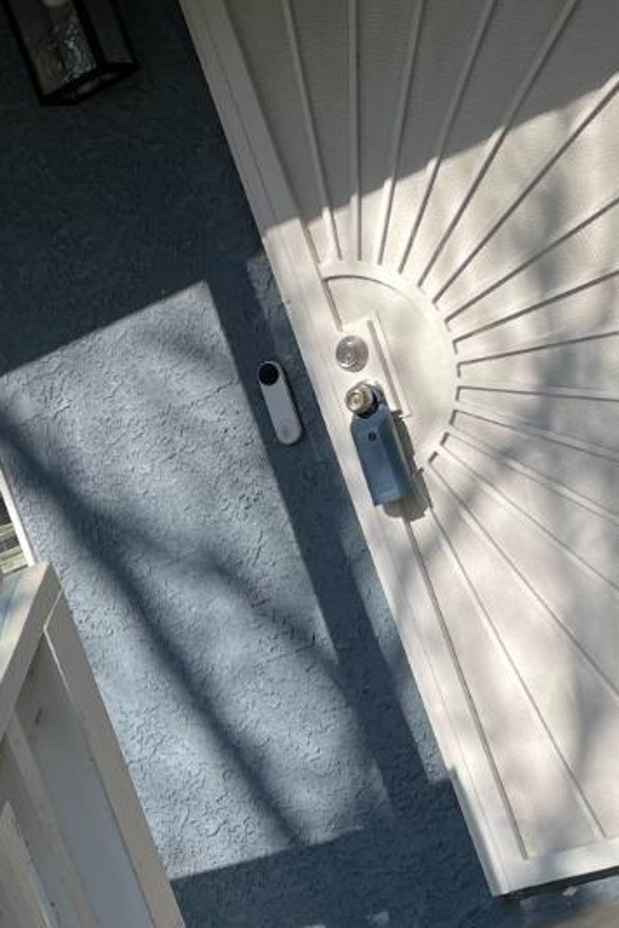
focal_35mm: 76
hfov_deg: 17.6
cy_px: 835
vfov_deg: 25.8
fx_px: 1960
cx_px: 16
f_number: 1.6
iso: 32
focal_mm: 4.2
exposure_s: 1/4000
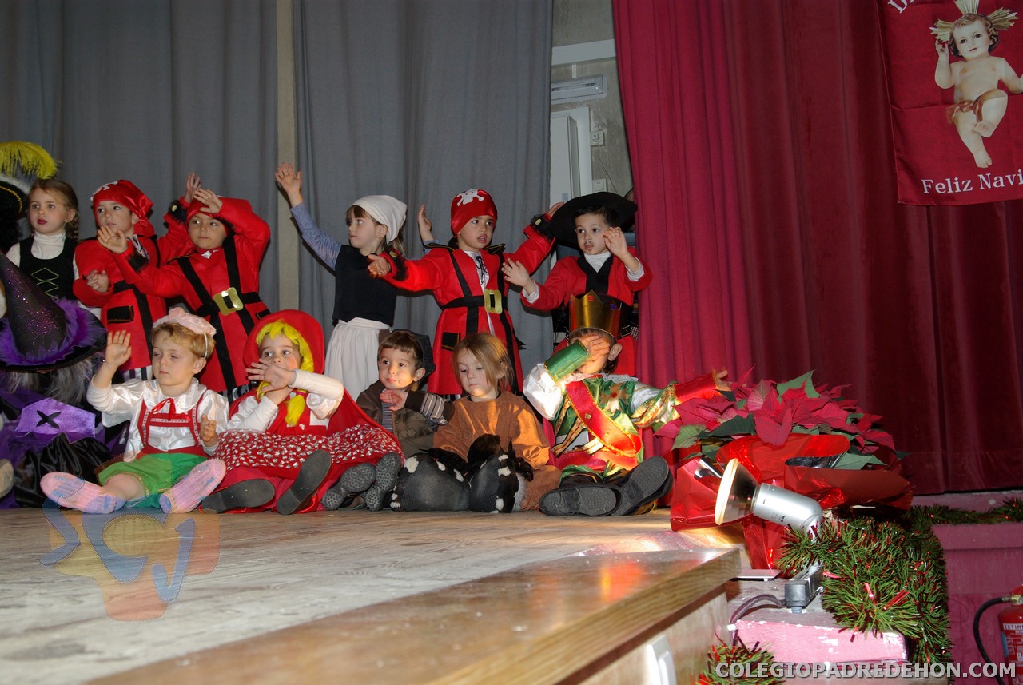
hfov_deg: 44.9
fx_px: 1238
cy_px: 342
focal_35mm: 44
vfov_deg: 30.9
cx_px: 512
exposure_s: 1/45
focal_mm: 29
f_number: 5.6
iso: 400
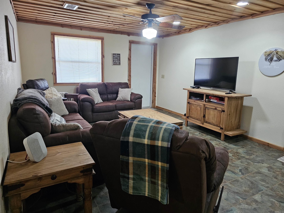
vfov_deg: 58.9
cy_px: 106
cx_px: 142
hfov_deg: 73.9
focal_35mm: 23
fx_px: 189
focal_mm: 6.3
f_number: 1.7
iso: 640
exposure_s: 1/40
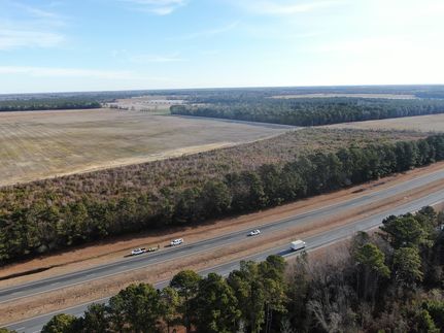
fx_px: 308
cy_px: 166
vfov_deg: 56.8
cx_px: 222
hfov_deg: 71.6
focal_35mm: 24
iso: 100
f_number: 2.8
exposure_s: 1/640
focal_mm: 4.39
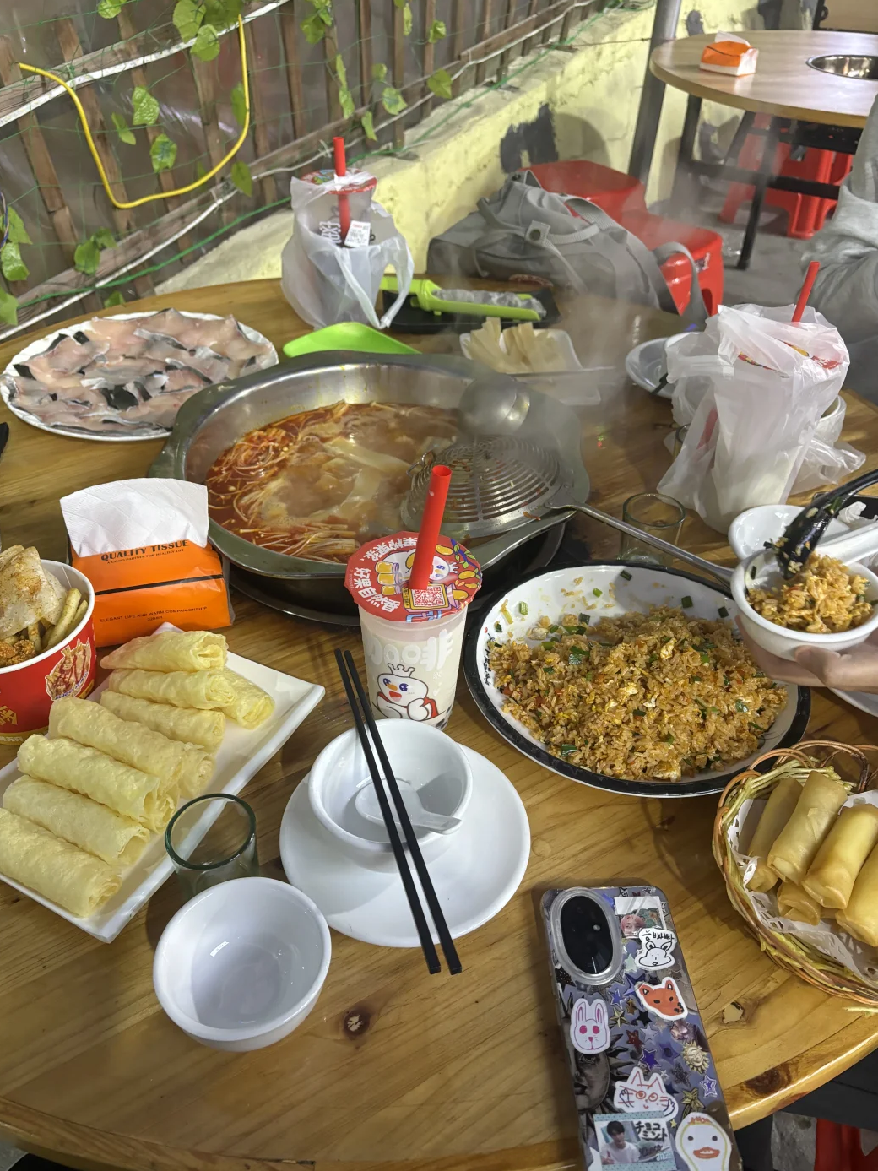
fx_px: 913
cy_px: 591
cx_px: 423
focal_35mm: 27
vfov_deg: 65.3
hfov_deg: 51.3
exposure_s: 1/50
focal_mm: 5.96
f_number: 1.6
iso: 400
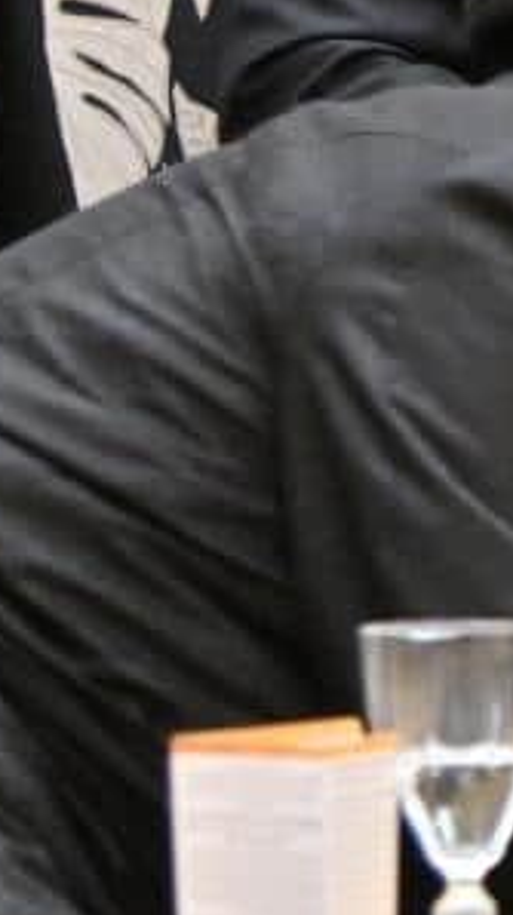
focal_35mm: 335
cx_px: 1330
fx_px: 8124
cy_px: 375
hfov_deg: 3.6
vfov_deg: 6.4
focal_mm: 62
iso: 800
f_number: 4
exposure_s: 1/200
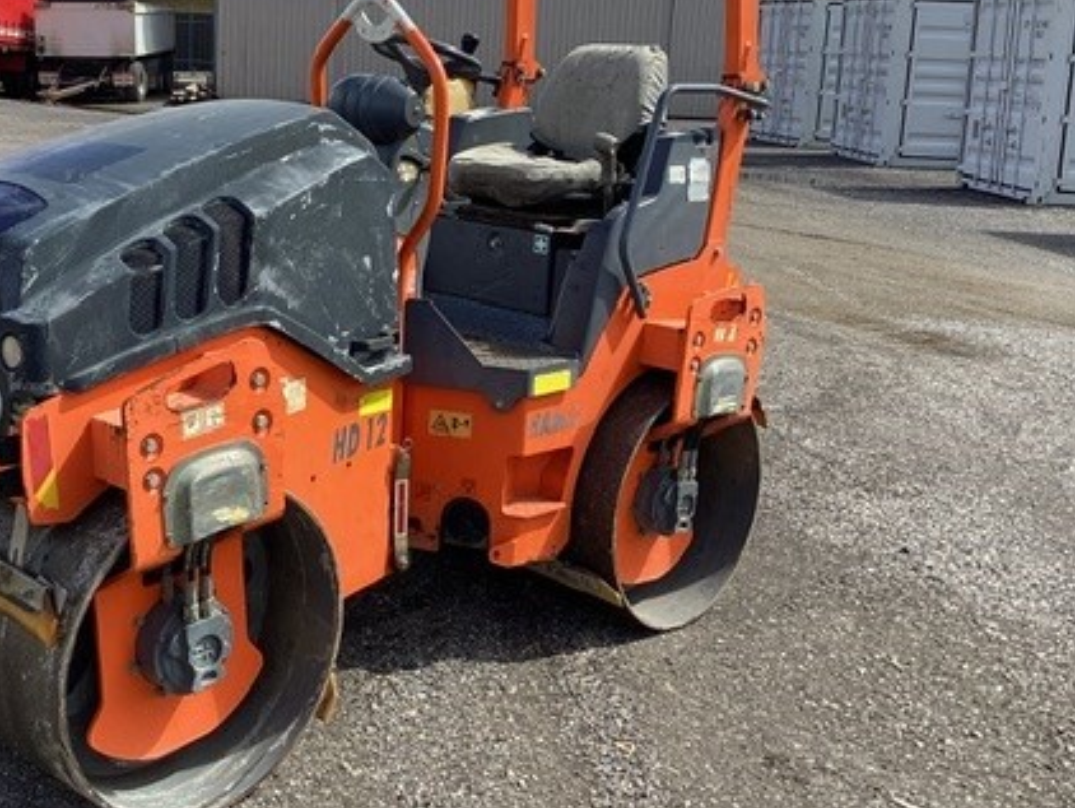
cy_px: 285
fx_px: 1460
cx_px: 392
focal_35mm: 47
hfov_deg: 40.1
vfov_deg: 30.7
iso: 25
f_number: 2.4
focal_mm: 3.3
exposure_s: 1/831
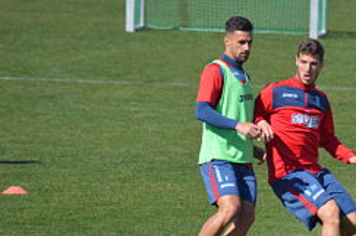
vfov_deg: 1.8
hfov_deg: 2.8
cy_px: 179
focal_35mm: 742
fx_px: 7323
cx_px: 267
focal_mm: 300
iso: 400
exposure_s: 1/1600
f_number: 6.3
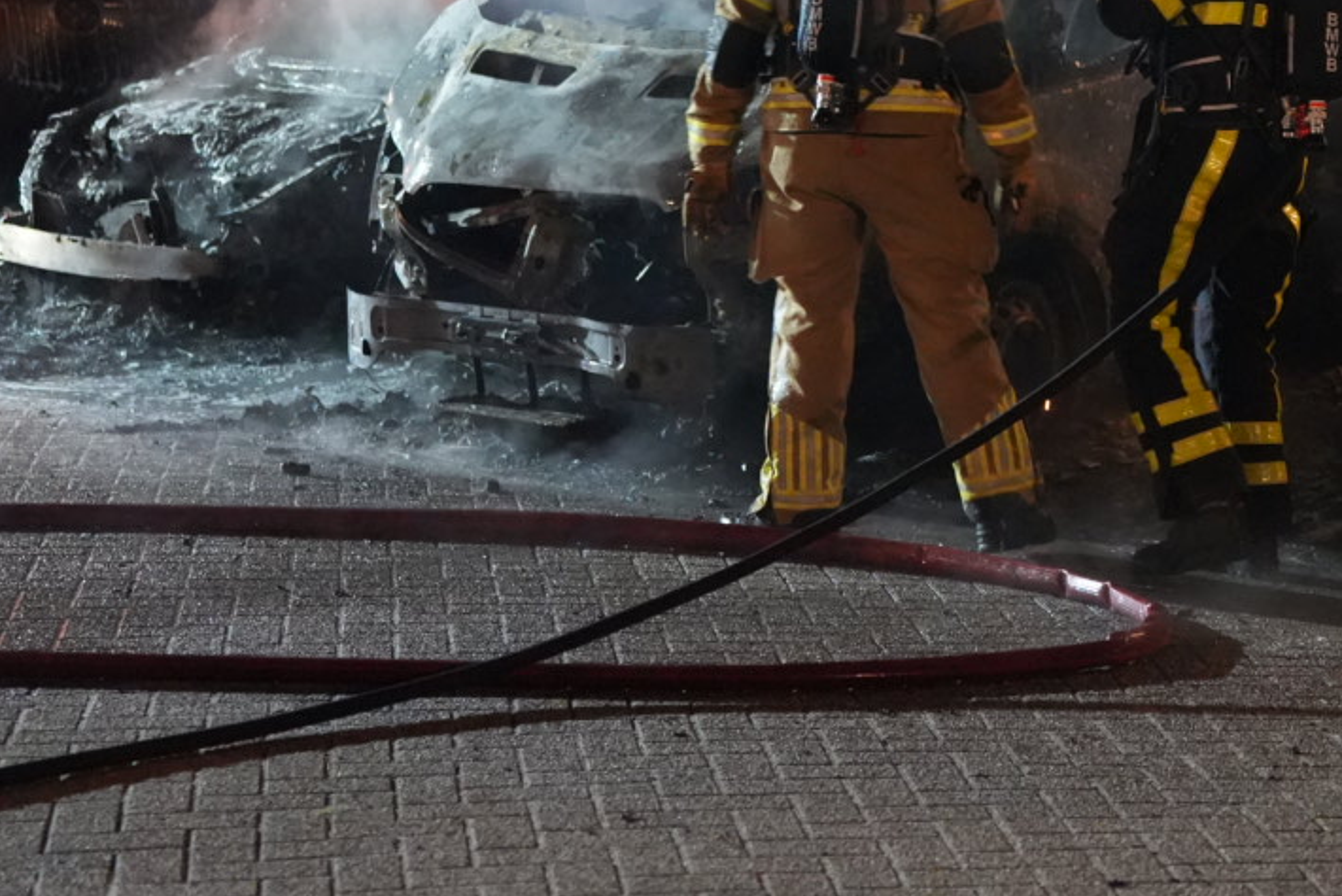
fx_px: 3990
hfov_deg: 18.8
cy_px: -13
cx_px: 1210
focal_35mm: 107
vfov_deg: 12.6
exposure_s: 1/50
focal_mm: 47
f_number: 2.2
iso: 12800
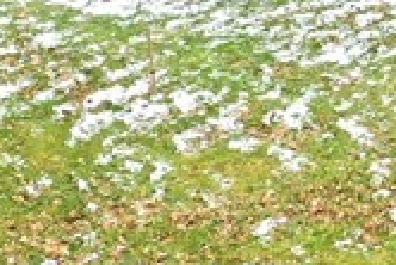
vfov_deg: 7.3
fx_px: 2015
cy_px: -224
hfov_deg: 10.2
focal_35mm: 183
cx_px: 849
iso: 100
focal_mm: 10.26
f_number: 5.6
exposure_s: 1/320
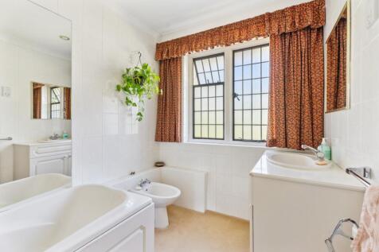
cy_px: 126
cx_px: 190
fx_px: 168
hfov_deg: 96.8
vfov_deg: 73.7
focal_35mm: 16
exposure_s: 1/6
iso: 100
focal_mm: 16
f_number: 8
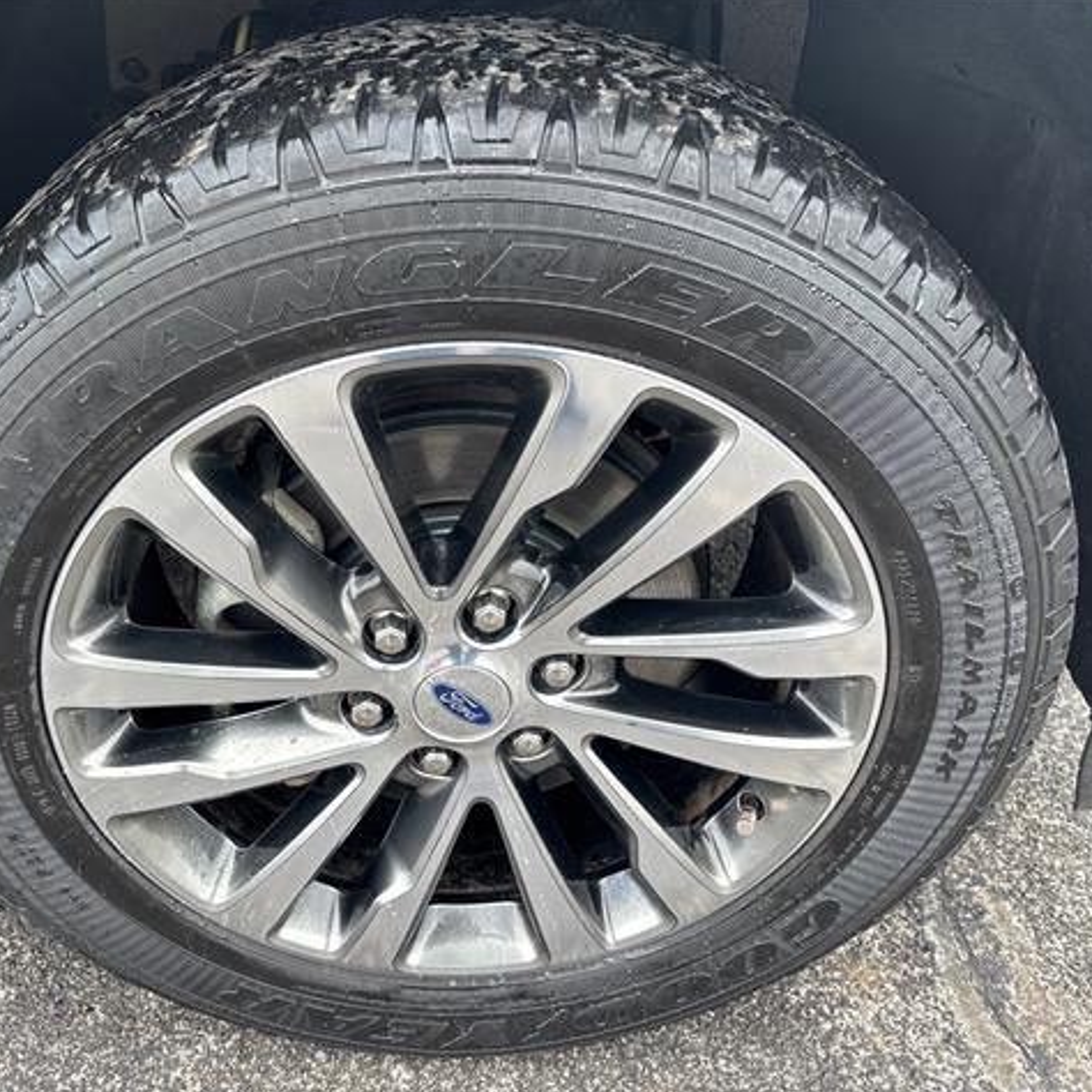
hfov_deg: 52.1
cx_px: 419
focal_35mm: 31
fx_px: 1106
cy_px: 544
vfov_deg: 52.5
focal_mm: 5.96
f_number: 1.6
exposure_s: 1/121
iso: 50
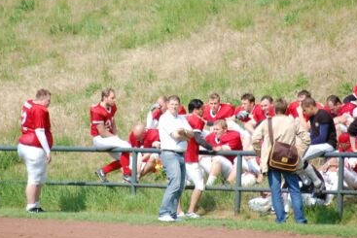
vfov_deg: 3.4
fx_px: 4028
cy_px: 116
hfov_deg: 5.1
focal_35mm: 406
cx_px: 162
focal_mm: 220
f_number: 5.3
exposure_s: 1/1250
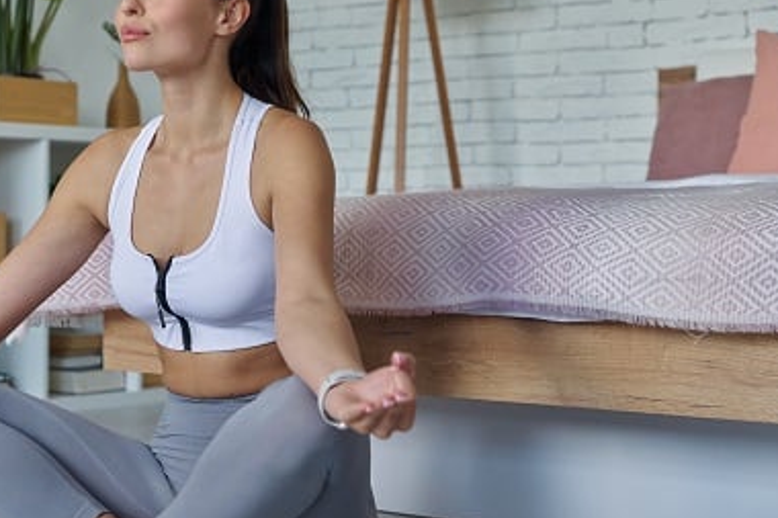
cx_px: 178
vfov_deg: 17.3
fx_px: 1706
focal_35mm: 79
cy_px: 246
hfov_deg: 25.3
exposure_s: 1/160
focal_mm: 50
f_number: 3.5
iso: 500
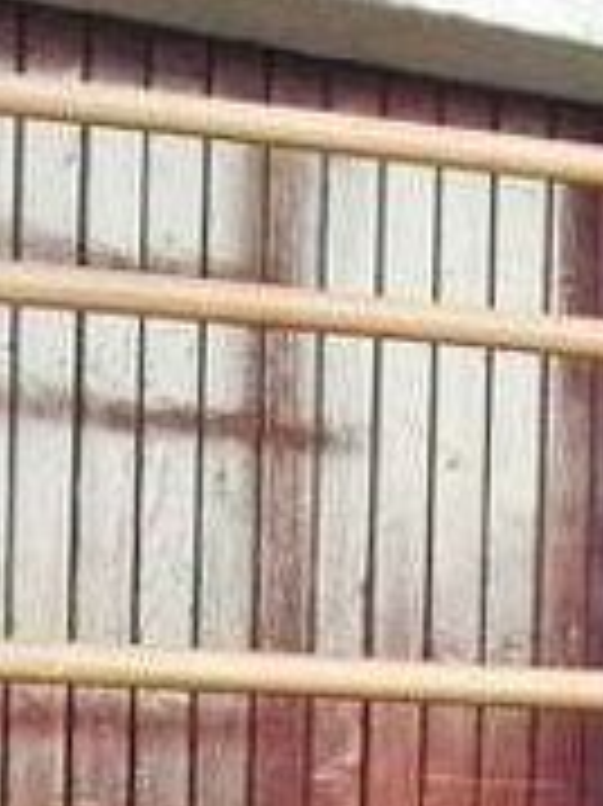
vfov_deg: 13.6
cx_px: 279
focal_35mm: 136
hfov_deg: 10.9
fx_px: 3163
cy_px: 1211
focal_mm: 8
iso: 100
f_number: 2.8
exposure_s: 1/83.6
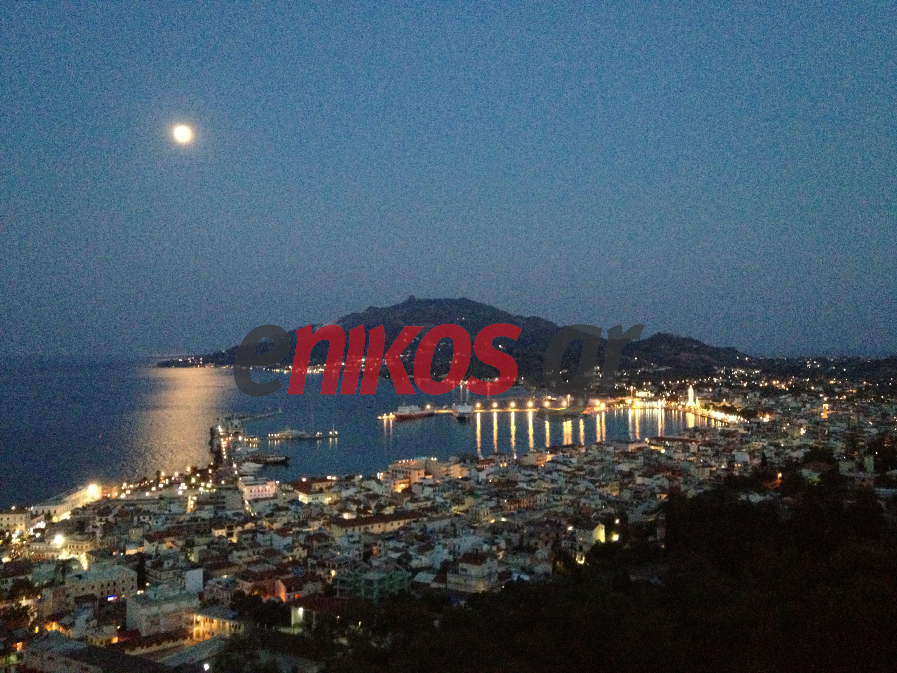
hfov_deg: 52.6
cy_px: 336
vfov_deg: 40.7
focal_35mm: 35
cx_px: 448
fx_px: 907
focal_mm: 4.28
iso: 800
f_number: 2.4
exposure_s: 1/15
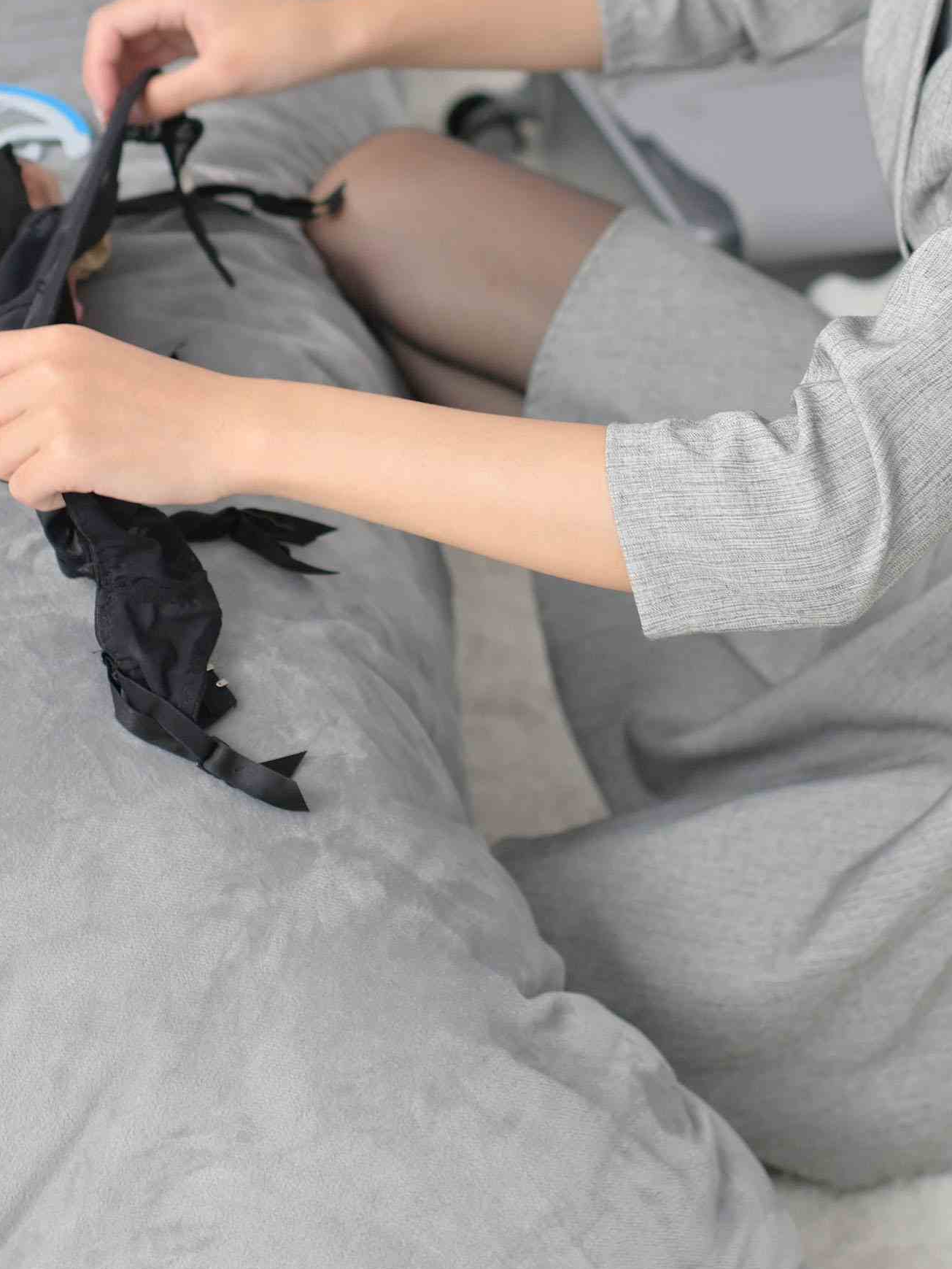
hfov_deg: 16.6
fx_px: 3262
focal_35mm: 89
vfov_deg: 21.8
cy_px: 273
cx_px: 425
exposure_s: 1/200
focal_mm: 35
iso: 500
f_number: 2.8
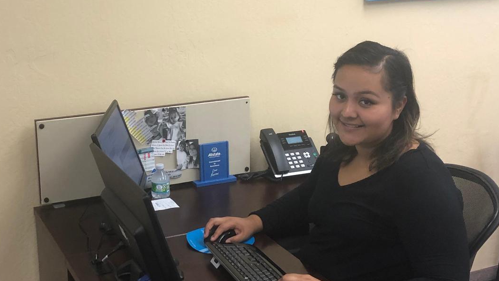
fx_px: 728
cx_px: 170
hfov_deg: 37.5
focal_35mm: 55
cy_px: 113
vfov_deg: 21.8
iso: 32
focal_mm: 4
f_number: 1.8
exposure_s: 1/30
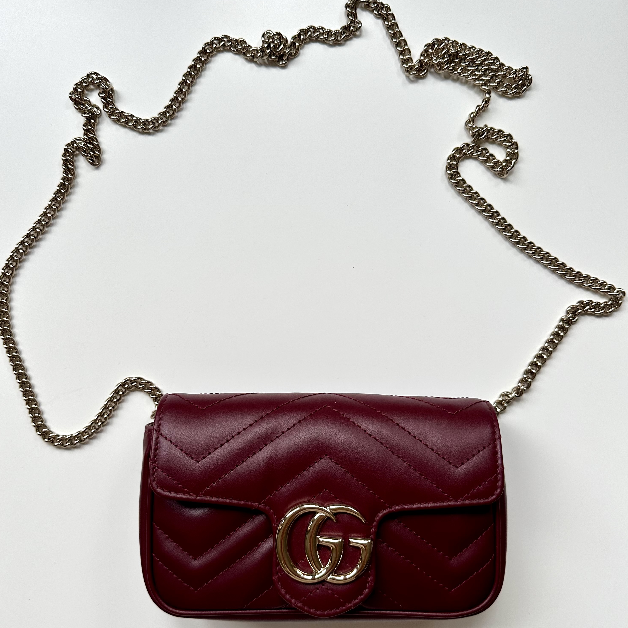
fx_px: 595
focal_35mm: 29
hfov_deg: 55.6
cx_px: 310
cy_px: 328
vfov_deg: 55.6
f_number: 1.78
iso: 125
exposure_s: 1/121
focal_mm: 6.86
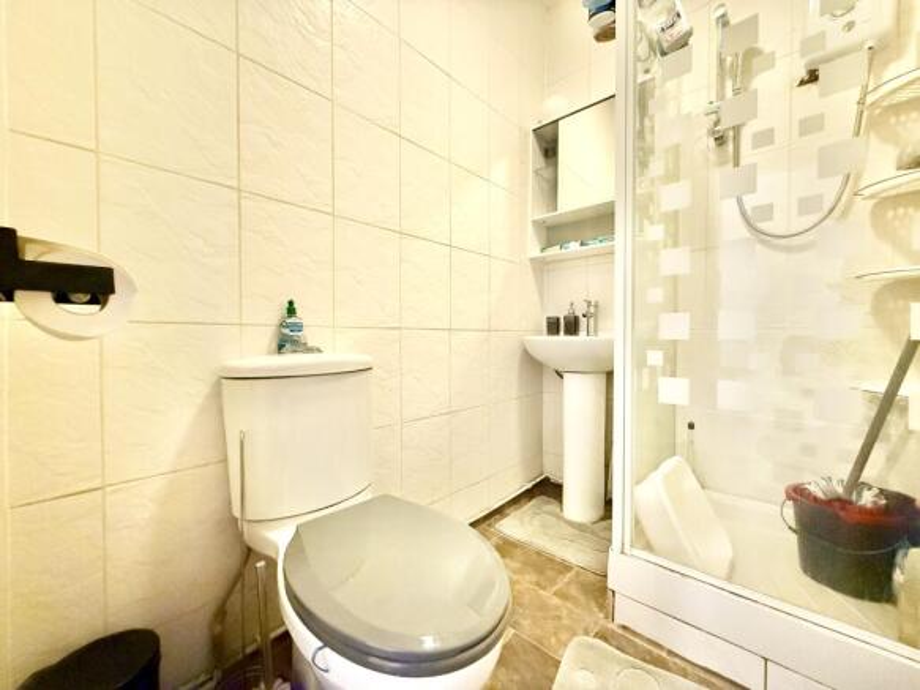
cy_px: 345
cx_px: 460
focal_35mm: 14
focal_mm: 2.22
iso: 1250
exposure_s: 1/50
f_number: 2.2
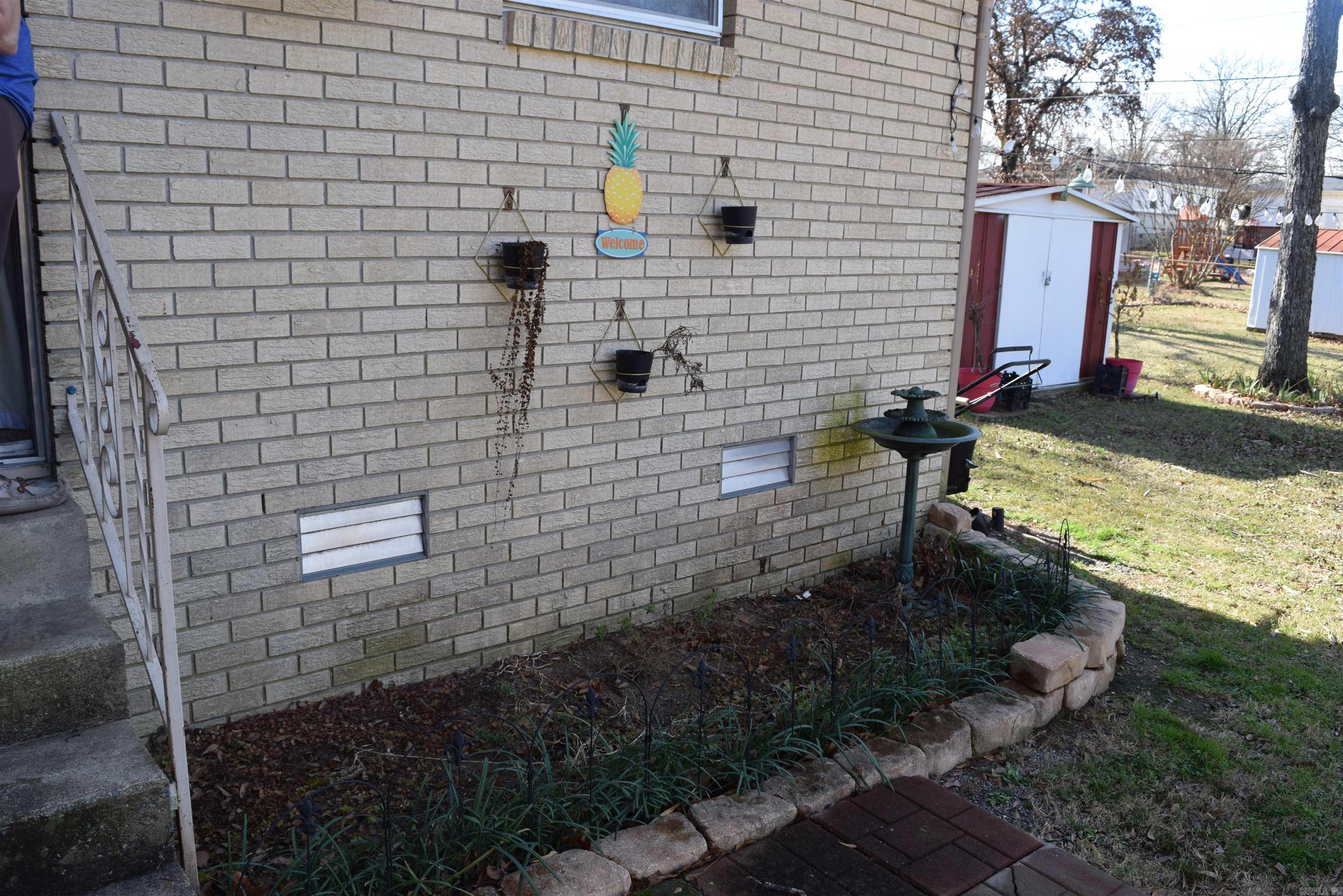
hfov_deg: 67.4
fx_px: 1007
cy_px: 448
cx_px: 672
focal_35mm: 27
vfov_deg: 47.9
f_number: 8
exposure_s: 1/250
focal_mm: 18
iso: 400
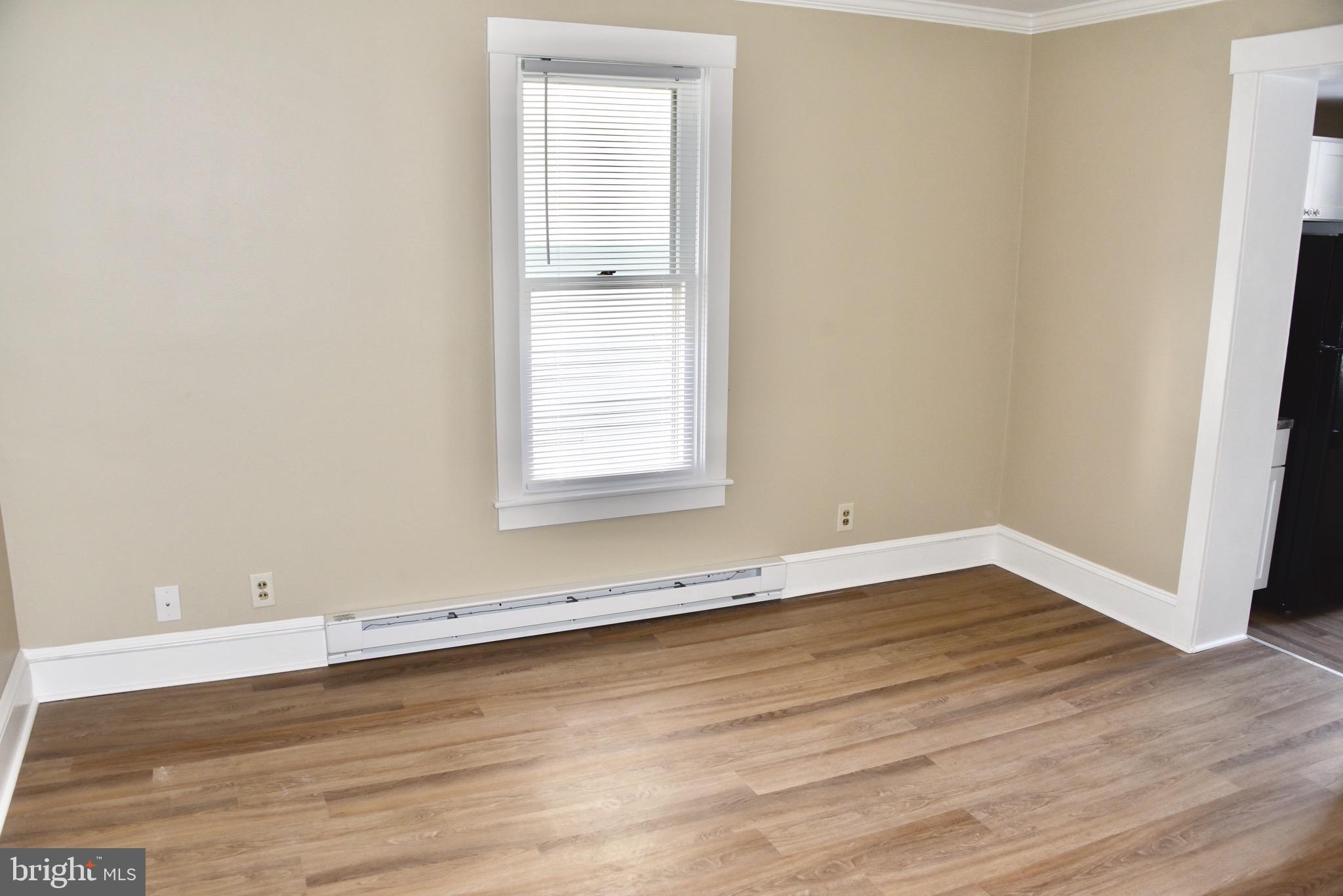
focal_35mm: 28
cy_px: 448
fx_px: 1045
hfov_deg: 65.5
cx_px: 672
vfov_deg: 46.4
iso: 500
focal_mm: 28
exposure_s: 1/125
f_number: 5.6
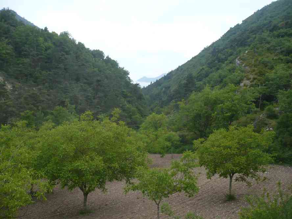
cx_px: 146
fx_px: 295
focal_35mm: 35
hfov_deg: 52.6
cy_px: 110
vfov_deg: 40.7
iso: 100
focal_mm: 5.8
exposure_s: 1/160
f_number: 2.8
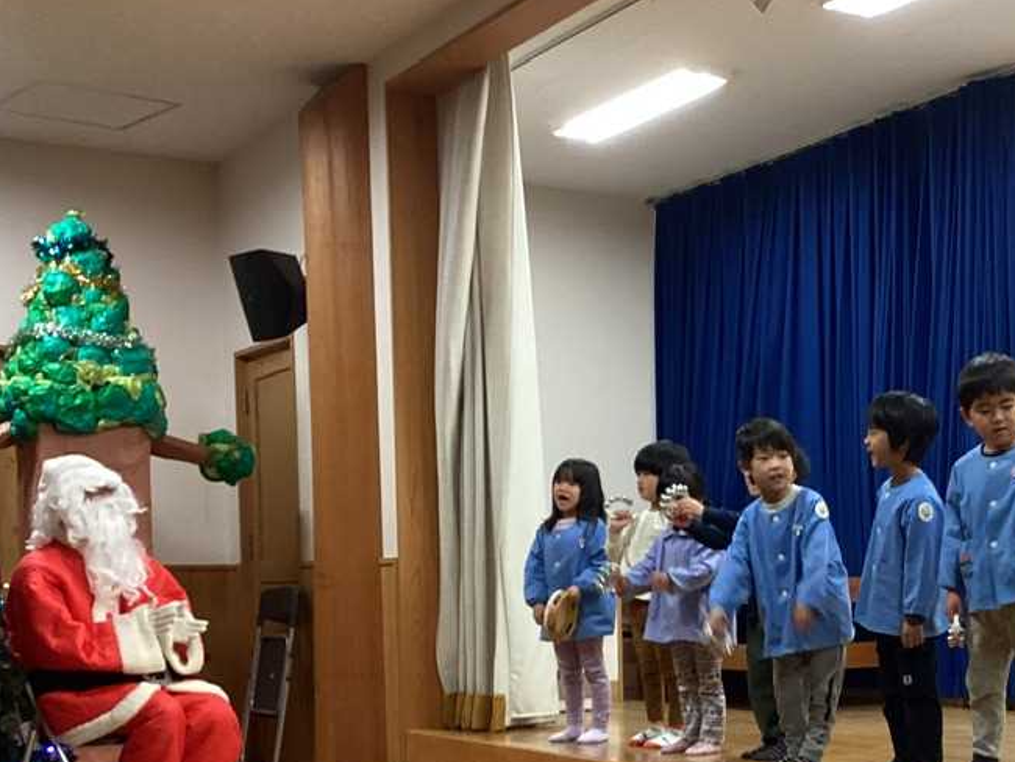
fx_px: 1789
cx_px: 810
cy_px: 661
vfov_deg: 23.5
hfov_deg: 30.9
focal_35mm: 61
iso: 160
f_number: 2.4
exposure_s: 1/50
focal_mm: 3.3
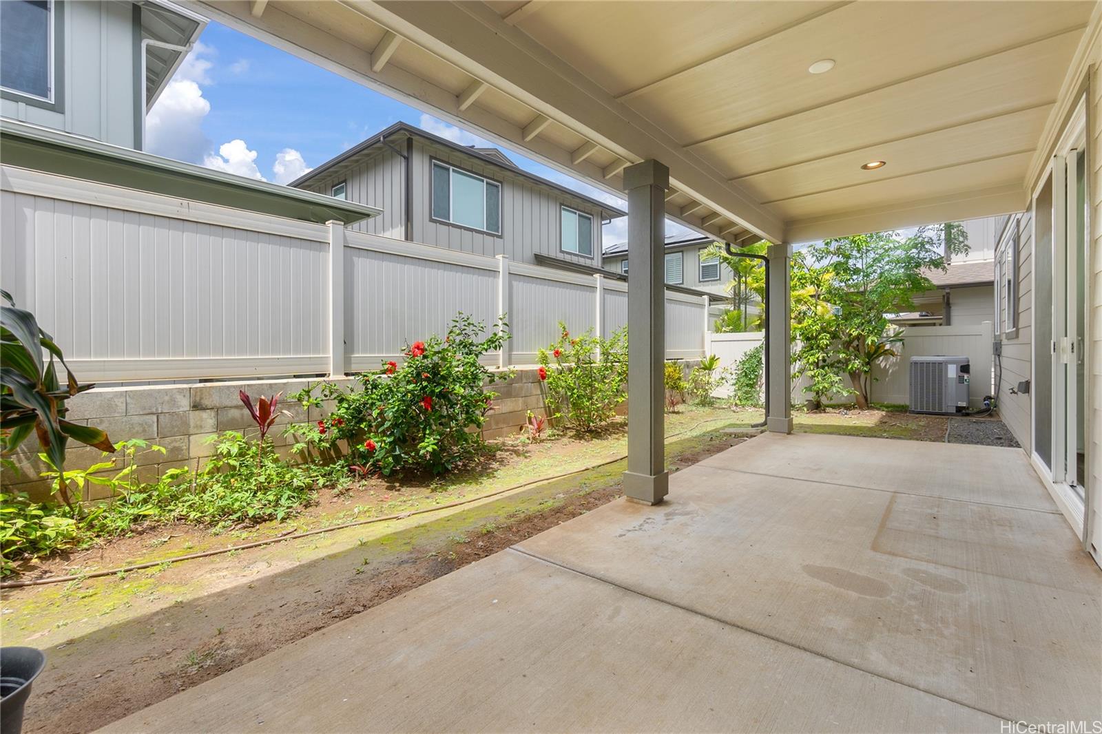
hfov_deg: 100.4
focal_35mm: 15
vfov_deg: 77.3
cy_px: 367
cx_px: 551
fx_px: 459
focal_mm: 10
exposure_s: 1/25
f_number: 8
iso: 125
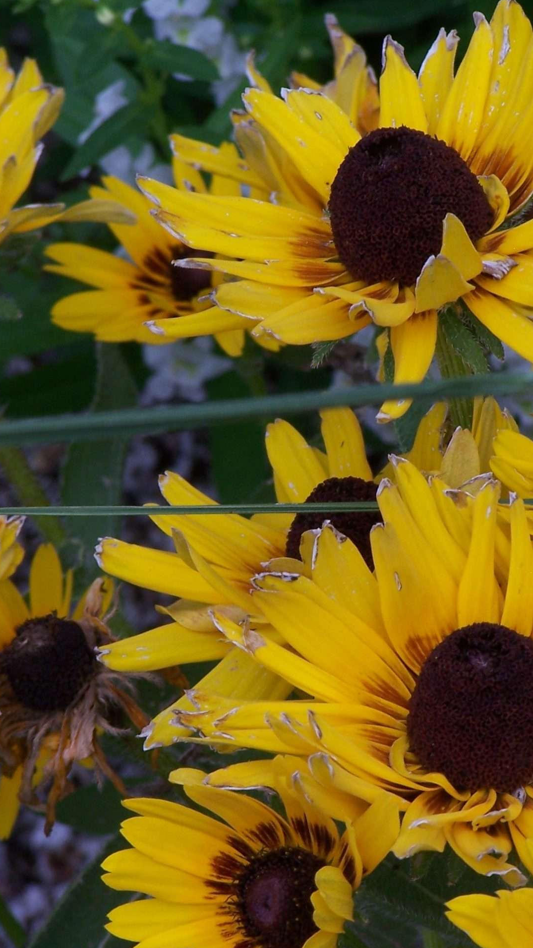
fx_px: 7993
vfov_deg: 6.8
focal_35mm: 318
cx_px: 319
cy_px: 474
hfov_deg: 3.8
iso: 80
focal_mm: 36.2
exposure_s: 1/640
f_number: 4.5
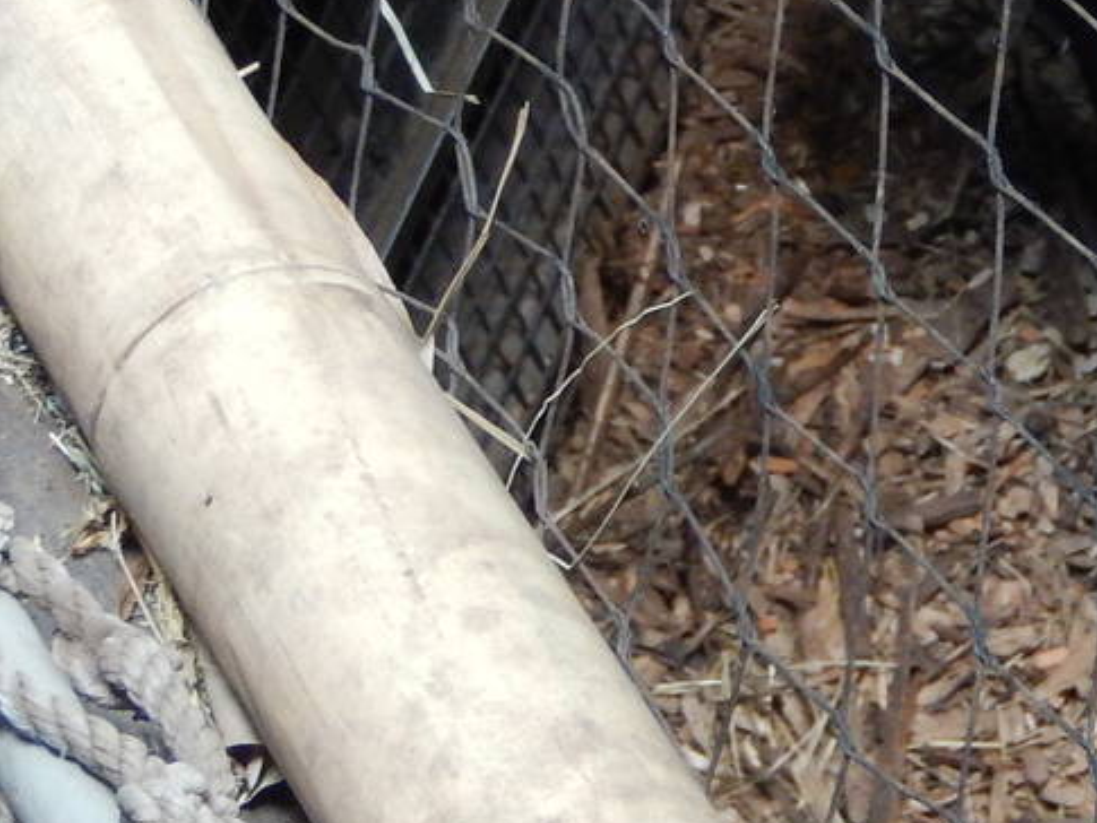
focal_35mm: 221
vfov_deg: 6.7
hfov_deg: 8.8
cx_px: 1482
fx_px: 7005
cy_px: 240
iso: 280
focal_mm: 12
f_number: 4.8
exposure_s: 1/30
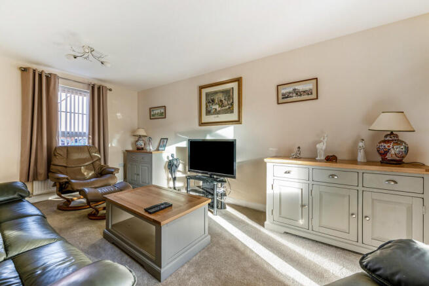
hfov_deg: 104.2
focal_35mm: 14
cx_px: 214
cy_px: 143
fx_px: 167
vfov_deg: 81.2
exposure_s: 1/6
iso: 250
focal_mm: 14
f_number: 8
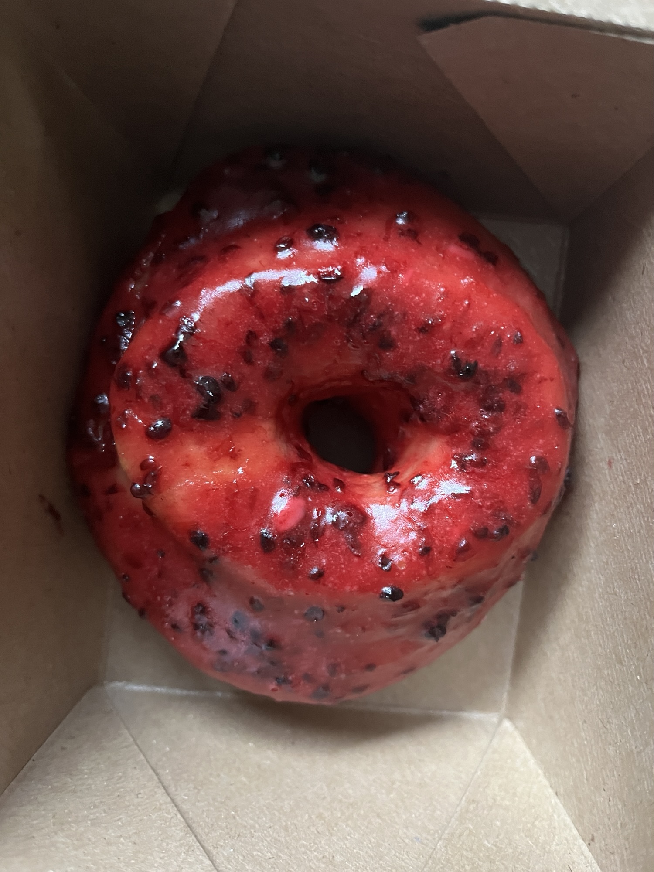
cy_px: 436
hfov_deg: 53.1
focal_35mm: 26
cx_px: 327
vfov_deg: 67.3
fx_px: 655
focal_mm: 5.1
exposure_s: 1/30
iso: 640
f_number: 1.6
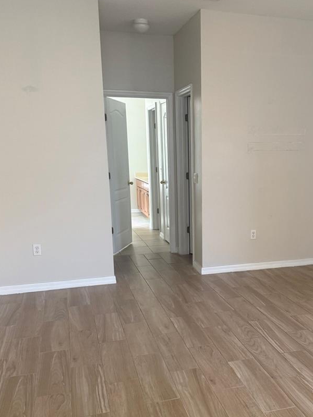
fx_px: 434
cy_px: 255
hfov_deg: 39.1
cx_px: 214
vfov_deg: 50.9
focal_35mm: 36
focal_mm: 6.76
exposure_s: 1/73
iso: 200
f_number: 1.78
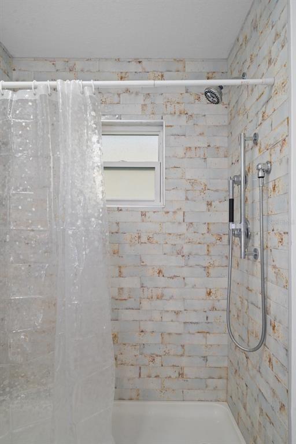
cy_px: 222
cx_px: 148
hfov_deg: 57.2
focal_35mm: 22
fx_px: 271
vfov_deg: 78.6
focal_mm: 22
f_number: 8
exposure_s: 1/2
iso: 320
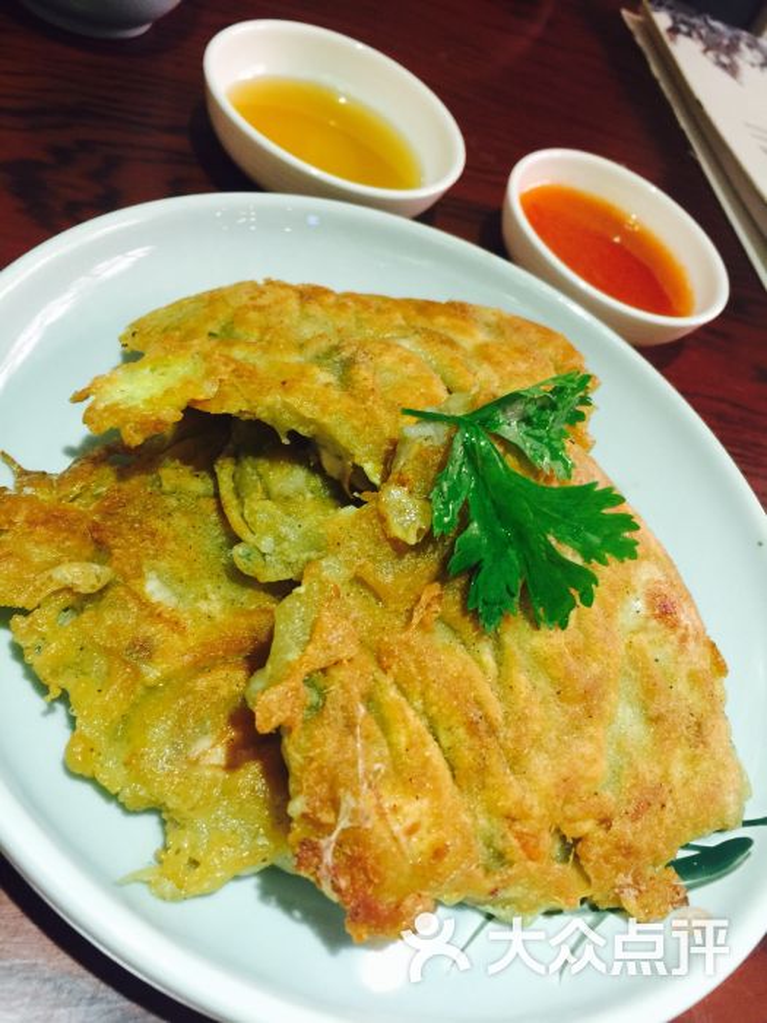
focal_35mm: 29
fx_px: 857
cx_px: 384
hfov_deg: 48.2
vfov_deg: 61.7
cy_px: 512
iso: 80
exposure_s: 1/17
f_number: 2.2
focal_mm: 4.15
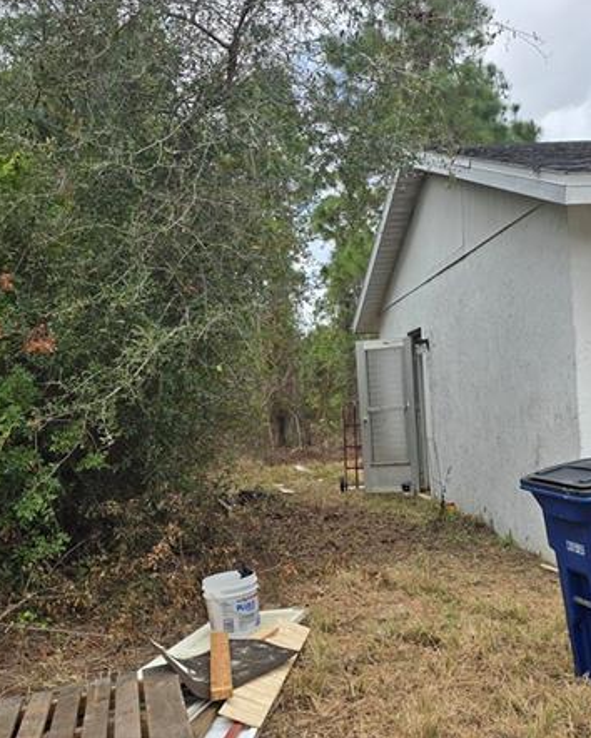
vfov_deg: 46.7
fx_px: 852
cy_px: 419
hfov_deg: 38.2
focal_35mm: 39
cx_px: 341
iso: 12
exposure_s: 1/548
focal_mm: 6.3
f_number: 1.7
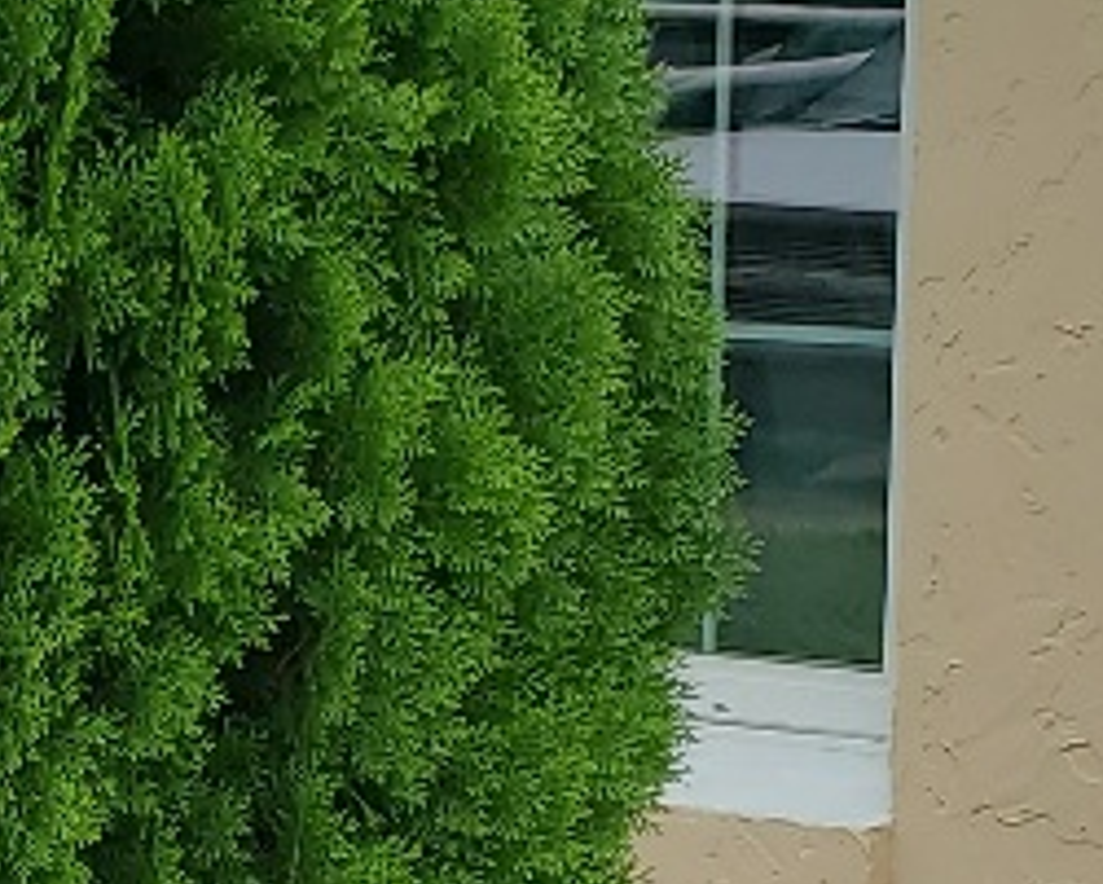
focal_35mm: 163
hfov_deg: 11.7
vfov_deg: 9.5
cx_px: 22
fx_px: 5323
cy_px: 684
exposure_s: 1/714
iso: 50
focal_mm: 4.3
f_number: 2.4
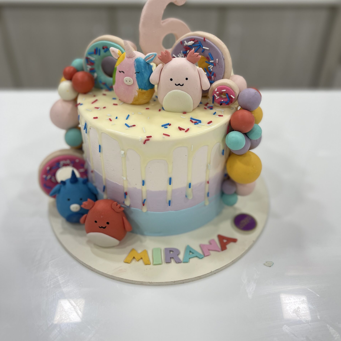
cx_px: 171
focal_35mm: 31
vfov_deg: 52.0
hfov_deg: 52.5
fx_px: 345
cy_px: 128
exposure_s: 1/121
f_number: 1.6
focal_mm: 5.1
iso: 50
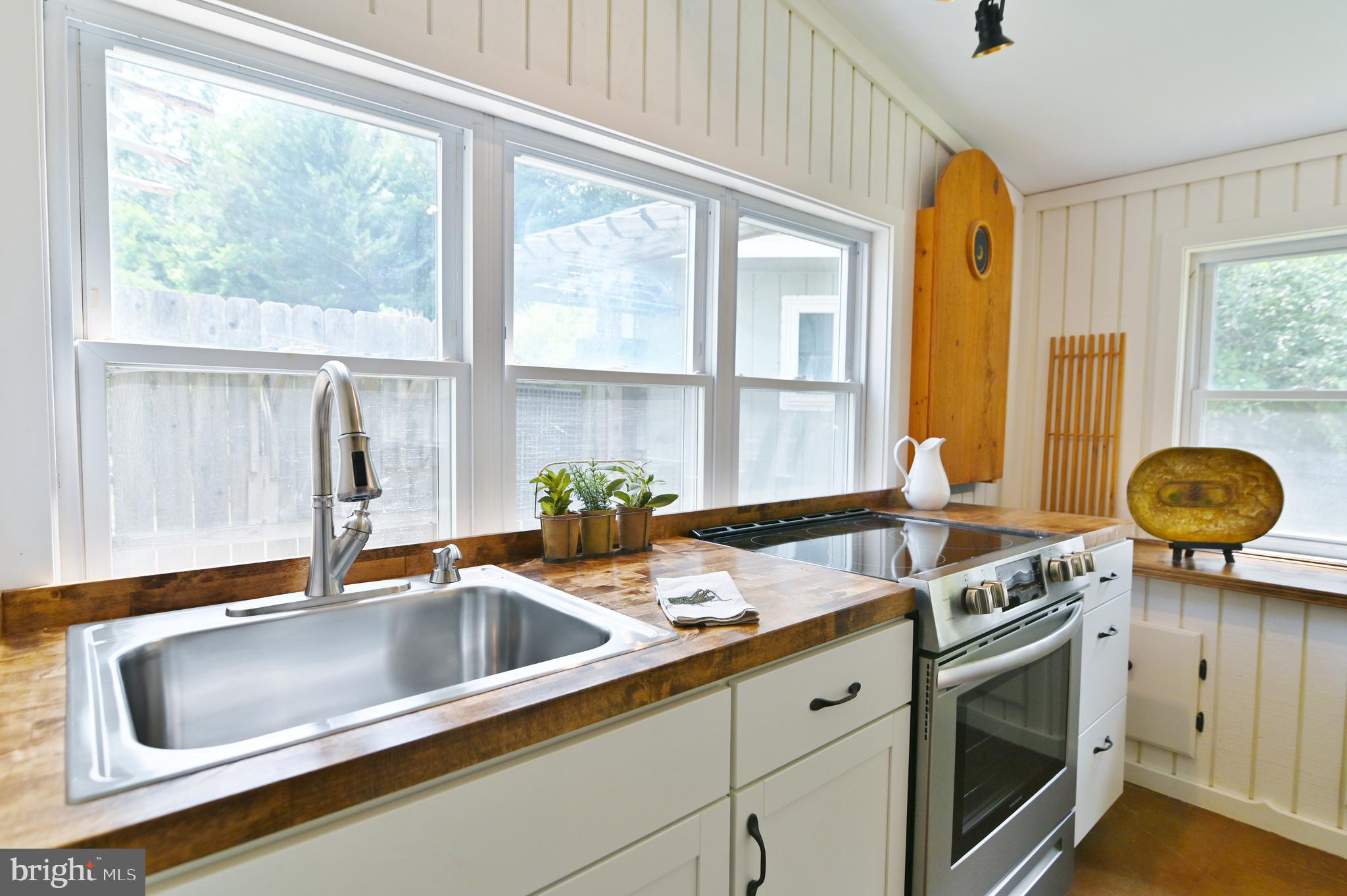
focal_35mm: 19
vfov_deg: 64.5
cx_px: 674
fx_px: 710
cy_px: 448
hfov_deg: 87.0
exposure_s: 1/250
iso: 200
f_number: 5
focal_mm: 19
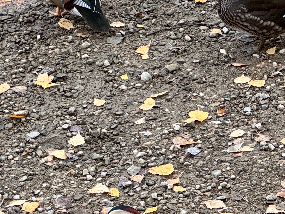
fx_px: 1820
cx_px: 97
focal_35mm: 221
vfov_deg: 6.7
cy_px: 254
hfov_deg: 8.9
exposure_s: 1/99
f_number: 2.8
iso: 200
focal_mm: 9
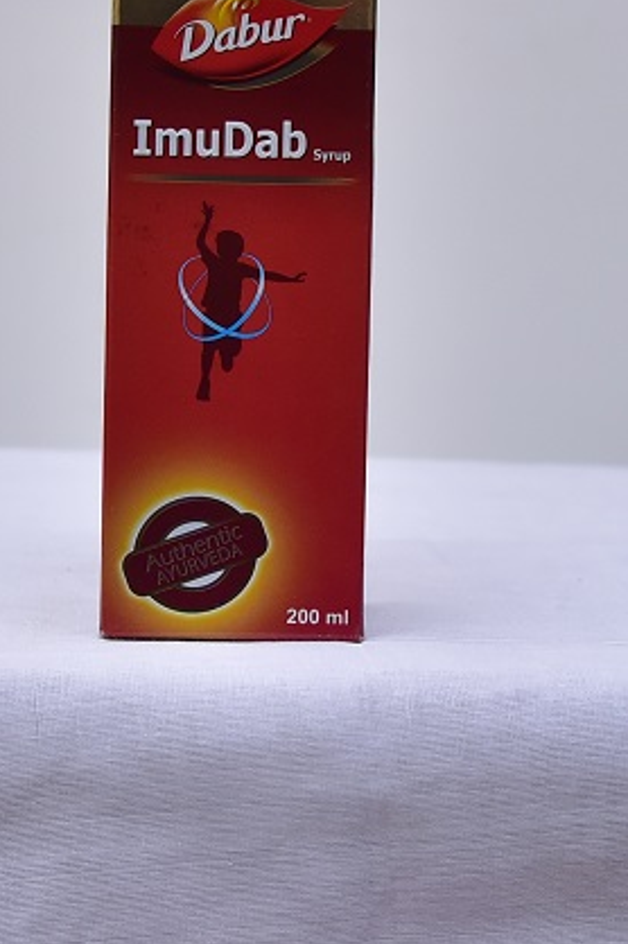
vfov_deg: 44.2
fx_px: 1153
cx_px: 235
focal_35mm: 44
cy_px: 359
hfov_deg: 30.3
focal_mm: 35
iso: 1250
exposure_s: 1/160
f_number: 4.5
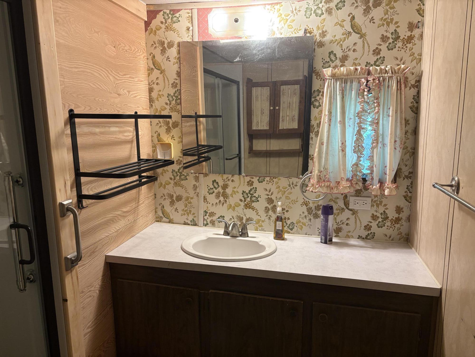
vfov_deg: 53.1
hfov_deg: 67.3
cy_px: 178
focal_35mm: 26
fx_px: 357
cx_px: 238
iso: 200
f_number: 1.6
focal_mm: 5.96
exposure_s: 1/60
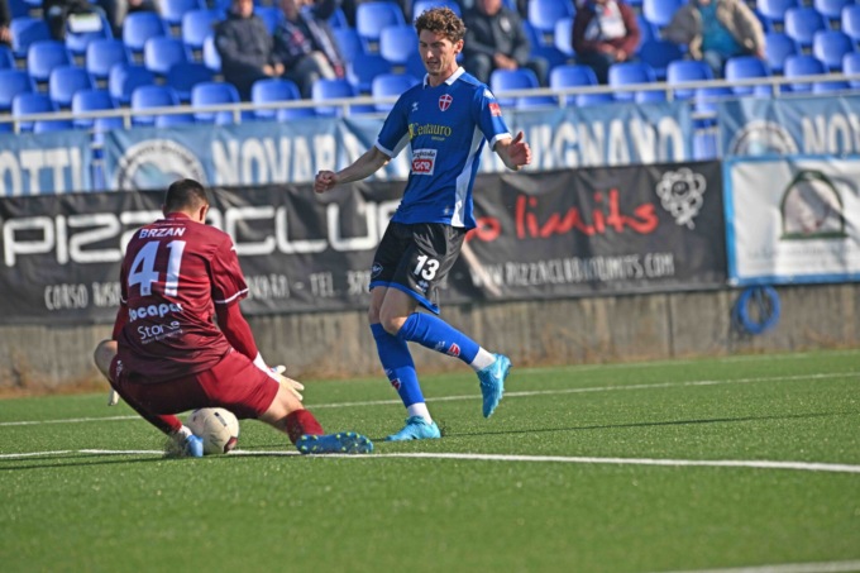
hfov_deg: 5.2
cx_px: 430
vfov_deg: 3.4
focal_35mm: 400
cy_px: 286
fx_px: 9553
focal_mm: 400
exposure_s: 1/2000
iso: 250
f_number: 7.1
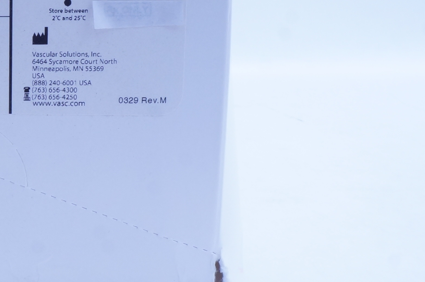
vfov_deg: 16.0
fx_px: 1003
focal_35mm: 85
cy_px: 94
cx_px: -40
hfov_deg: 22.6
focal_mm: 18
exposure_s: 1/10
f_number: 16
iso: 400
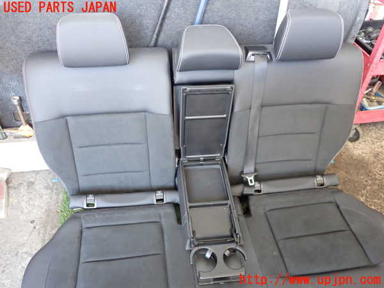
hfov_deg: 60.0
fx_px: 333
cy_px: 144
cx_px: 192
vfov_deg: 46.8
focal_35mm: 30
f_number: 2.3
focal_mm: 5.4
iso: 640
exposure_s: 1/30
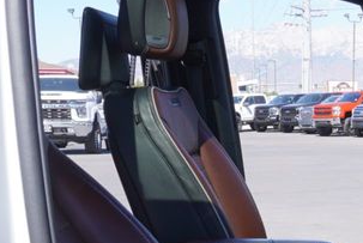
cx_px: 388
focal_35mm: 81
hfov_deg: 23.6
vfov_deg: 16.3
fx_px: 818
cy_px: 287
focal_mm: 16
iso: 100
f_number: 6.3
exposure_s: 1/160
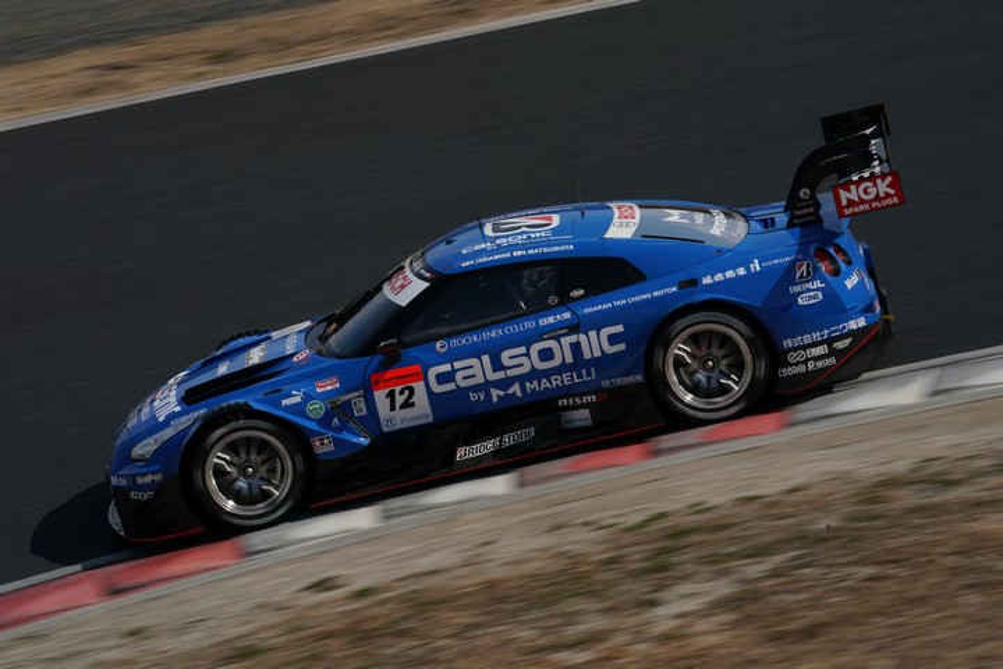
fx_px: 7020
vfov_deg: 5.5
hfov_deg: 8.2
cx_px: 502
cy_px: 334
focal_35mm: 252
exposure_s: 1/250
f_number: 20
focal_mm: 252
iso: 200
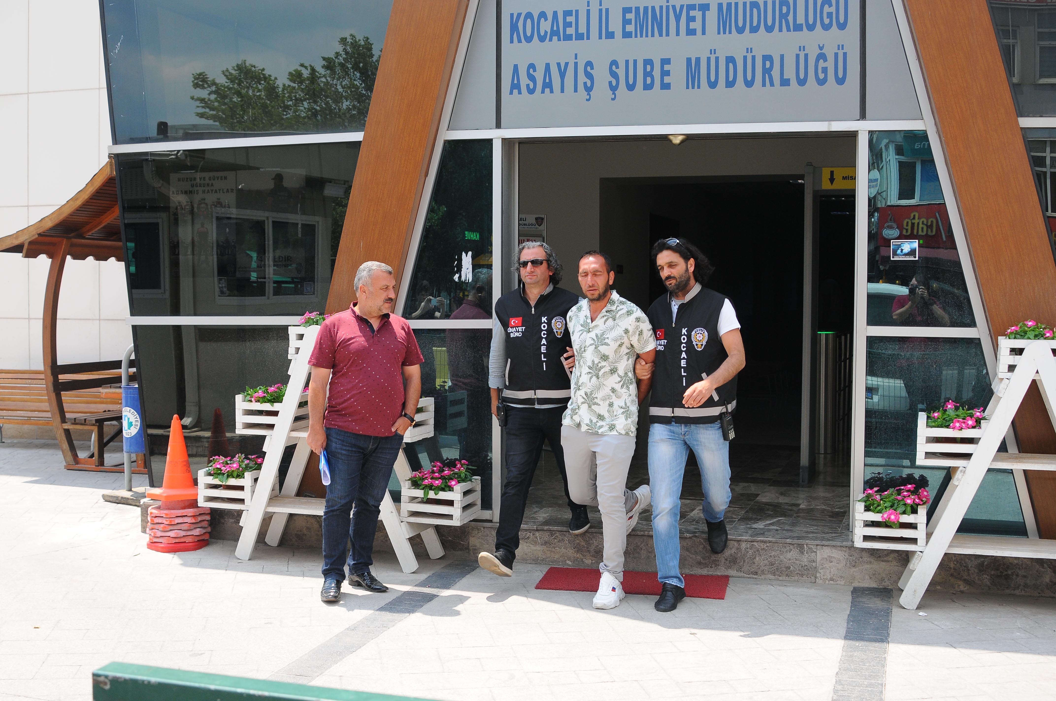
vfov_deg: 31.8
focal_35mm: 42
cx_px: 528
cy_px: 350
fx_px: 1230
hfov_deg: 46.4
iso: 320
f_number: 4.5
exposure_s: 1/1000
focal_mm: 28
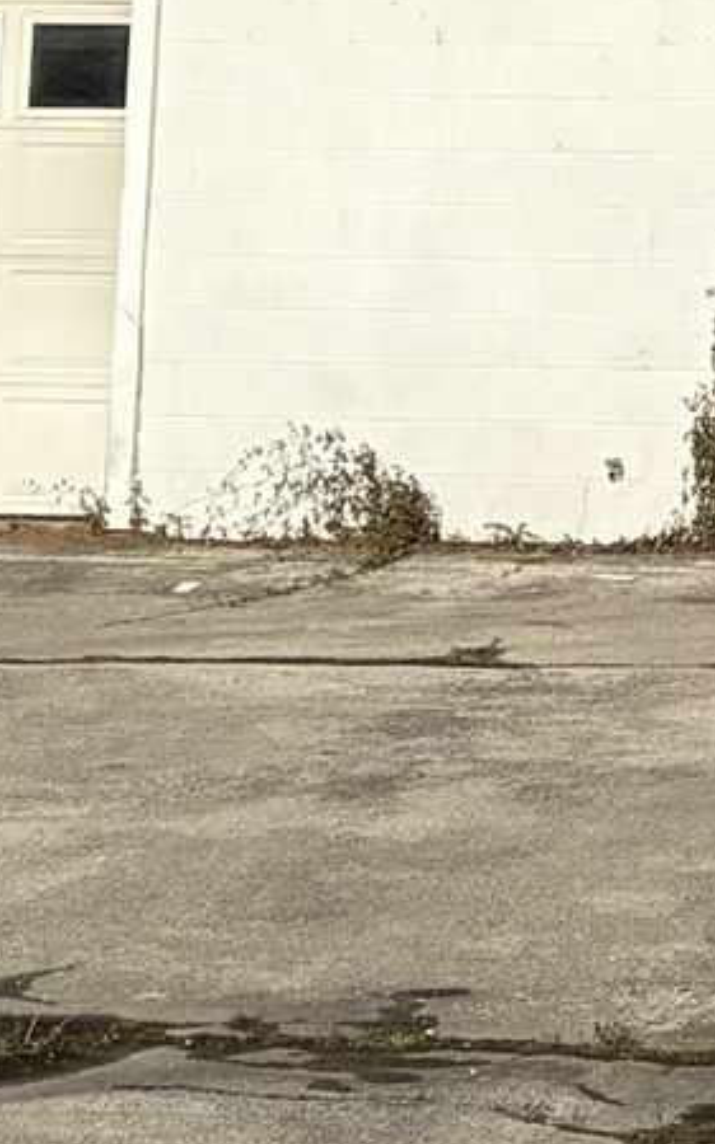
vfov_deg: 10.4
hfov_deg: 6.8
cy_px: -1032
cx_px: 1407
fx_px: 5865
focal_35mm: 188
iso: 50
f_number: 1.6
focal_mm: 5.96
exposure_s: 1/4608
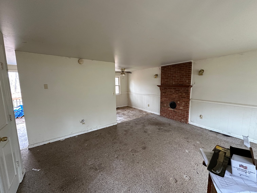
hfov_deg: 102.1
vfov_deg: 85.7
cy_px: 96
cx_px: 128
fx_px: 104
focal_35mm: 14
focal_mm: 2.22
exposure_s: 1/97
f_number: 2.2
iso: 320
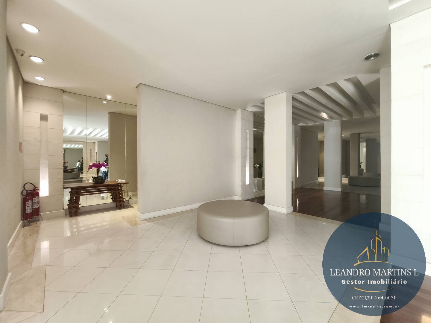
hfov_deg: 98.2
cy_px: 162
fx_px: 187
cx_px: 216
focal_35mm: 15
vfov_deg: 81.7
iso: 400
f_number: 2.2
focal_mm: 1.91
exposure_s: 1/30
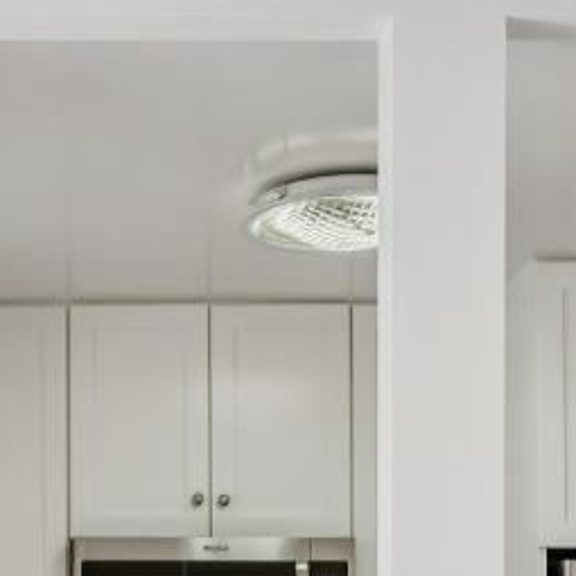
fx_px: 1741
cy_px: 757
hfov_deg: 18.6
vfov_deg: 17.6
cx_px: 99
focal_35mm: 92
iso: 200
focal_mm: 18.5
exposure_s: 1/30
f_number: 6.3
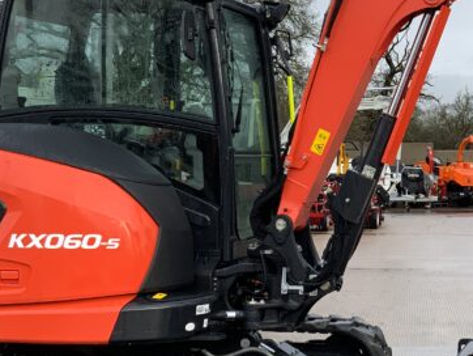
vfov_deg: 18.0
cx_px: 434
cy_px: 144
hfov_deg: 23.2
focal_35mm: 82
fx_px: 1121
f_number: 1.8
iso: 16
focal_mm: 3
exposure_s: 1/324
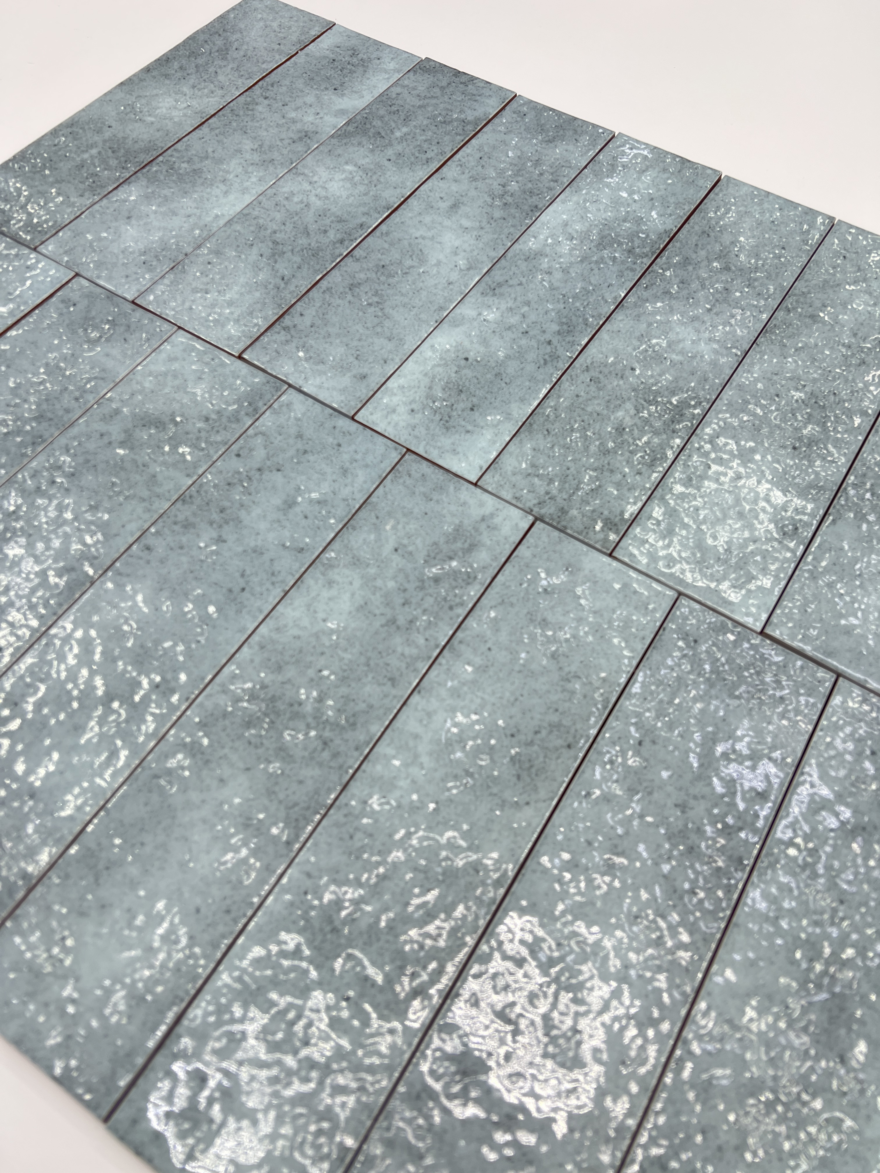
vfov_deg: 67.3
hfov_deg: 53.1
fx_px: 881
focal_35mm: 26
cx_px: 440
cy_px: 586
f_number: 1.5
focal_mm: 5.7
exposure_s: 1/100
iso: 40
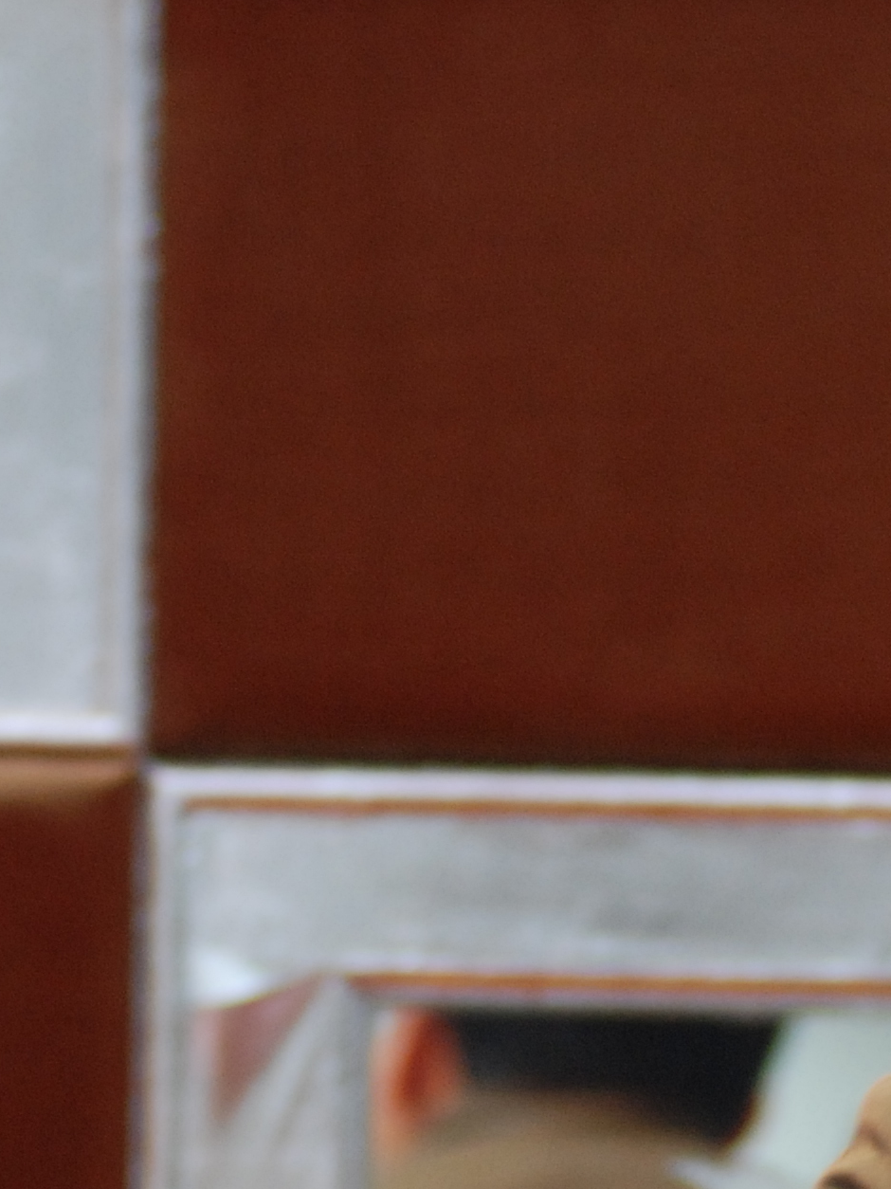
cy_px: 915
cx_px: 1510
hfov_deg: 3.3
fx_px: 15312
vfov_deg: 4.4
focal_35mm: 446
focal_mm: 100
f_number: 2.8
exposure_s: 1/15
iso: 500
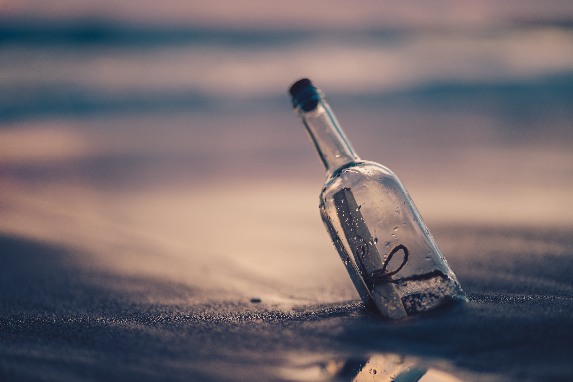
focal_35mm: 85
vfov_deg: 16.1
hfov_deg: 23.9
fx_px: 1353
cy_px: 191
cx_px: 286
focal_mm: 85
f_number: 1.8
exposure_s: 1/400
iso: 50
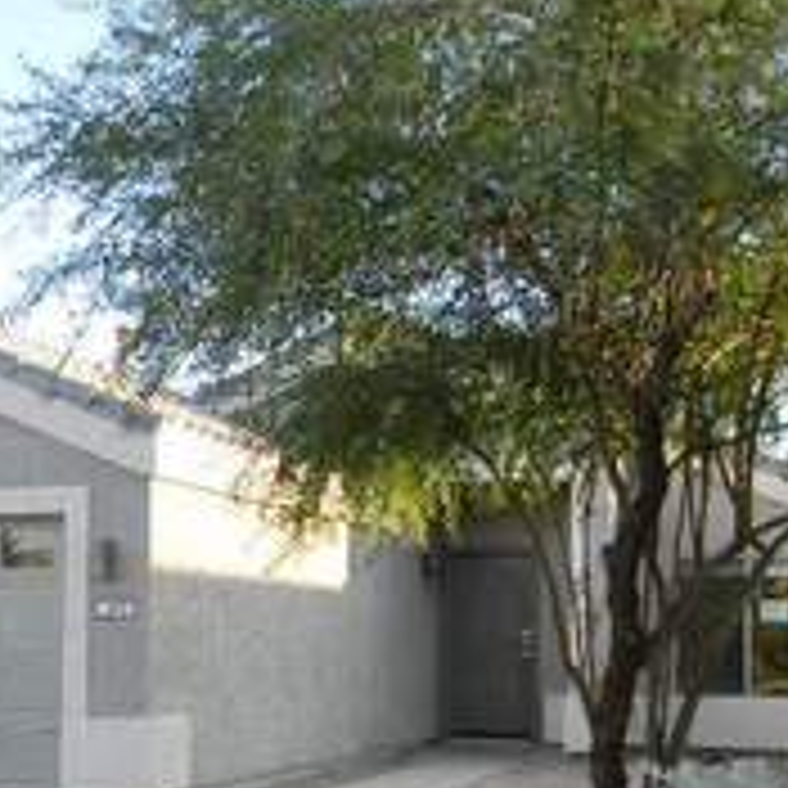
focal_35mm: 63
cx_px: 185
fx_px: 1623
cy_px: 567
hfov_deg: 26.9
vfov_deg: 27.0
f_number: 3.7
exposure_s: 1/224
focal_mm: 6.4
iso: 112
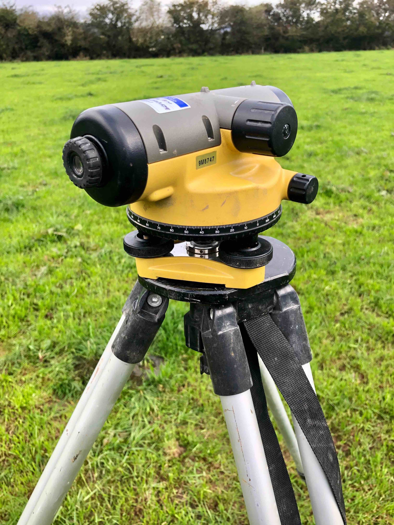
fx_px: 425
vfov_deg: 63.4
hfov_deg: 49.7
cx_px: 197
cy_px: 262
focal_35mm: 28
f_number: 1.8
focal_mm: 3.99
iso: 32
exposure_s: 1/120
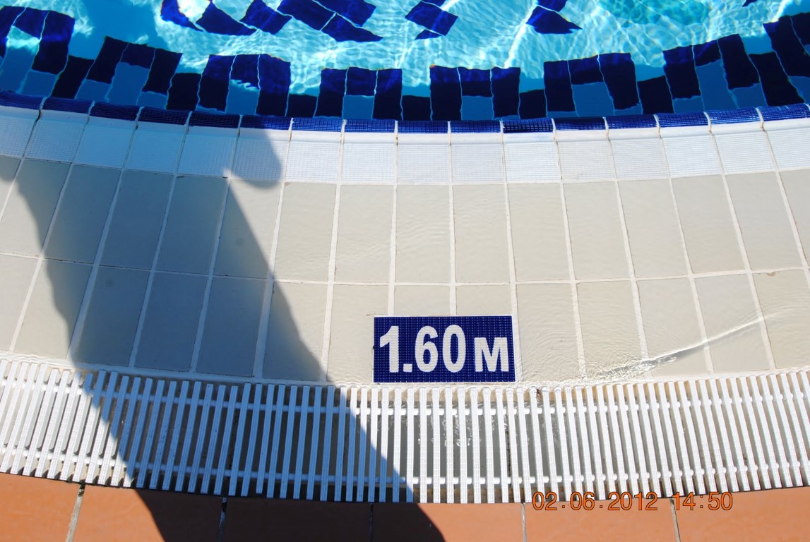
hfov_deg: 53.1
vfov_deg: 37.0
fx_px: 811
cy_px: 271
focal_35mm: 36
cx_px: 405
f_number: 8
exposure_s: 1/250
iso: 100
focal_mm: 24
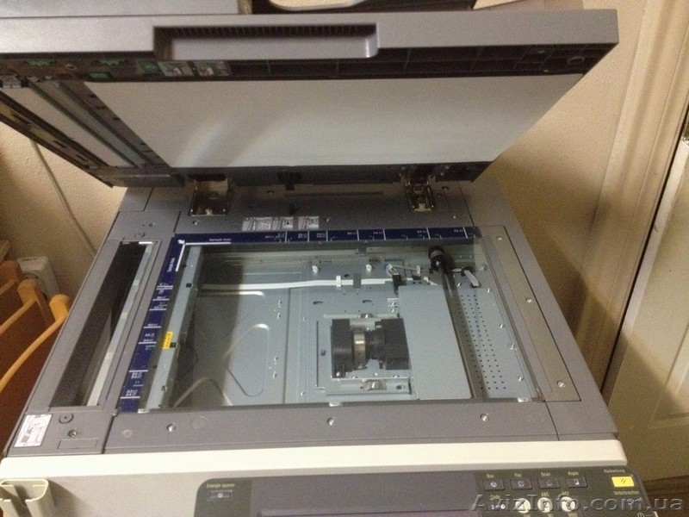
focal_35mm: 35
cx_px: 344
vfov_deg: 40.7
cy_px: 258
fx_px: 697
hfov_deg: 52.6
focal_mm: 4.28
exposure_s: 1/17
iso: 640
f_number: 2.4
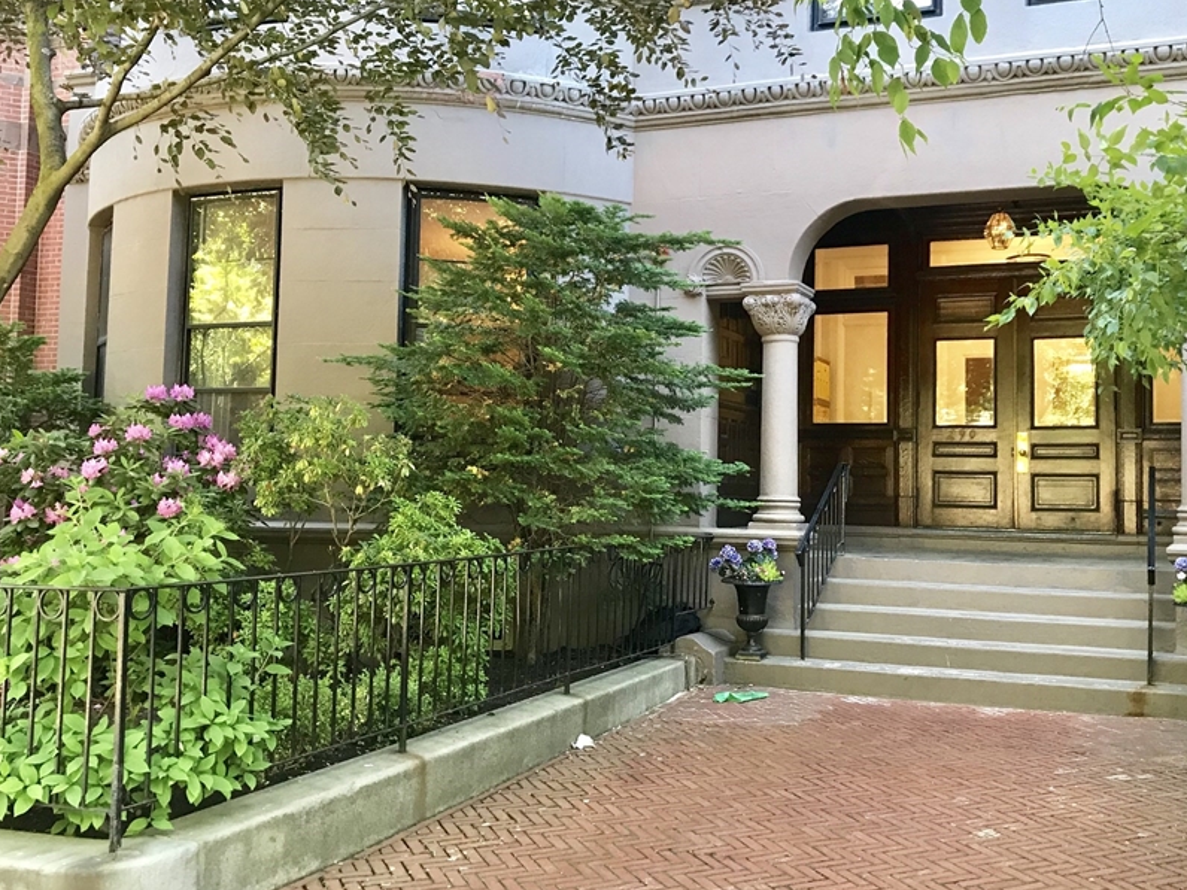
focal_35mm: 36
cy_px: 429
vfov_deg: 39.7
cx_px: 704
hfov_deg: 51.1
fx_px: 1234
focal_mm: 3.99
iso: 32
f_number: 1.8
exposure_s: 1/30
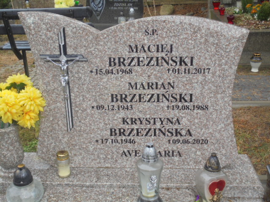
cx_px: 135
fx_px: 335
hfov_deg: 43.9
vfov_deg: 33.6
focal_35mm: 43
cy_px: 101
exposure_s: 1/30
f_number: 4.5
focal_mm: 7.8
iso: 100
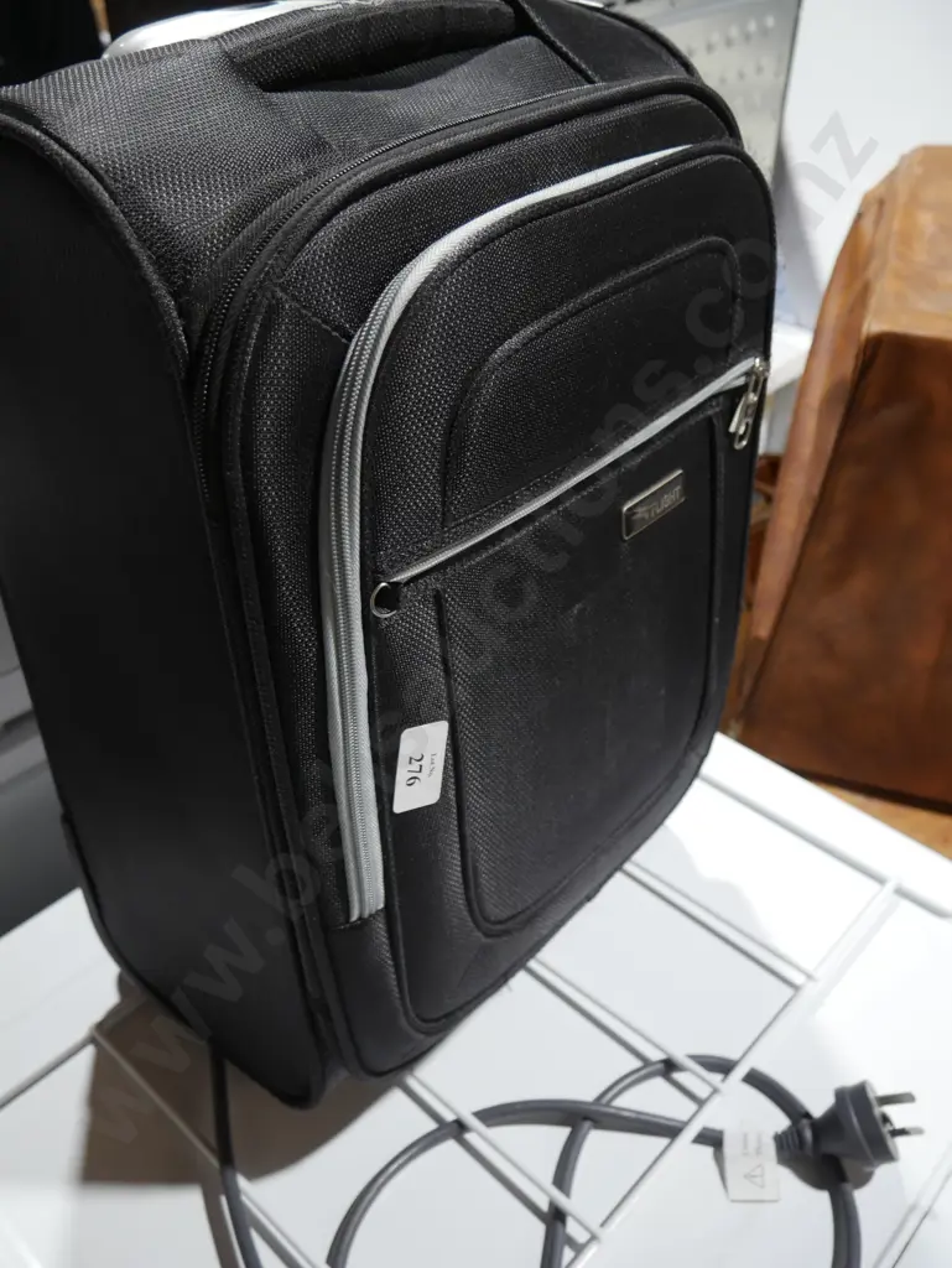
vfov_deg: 59.9
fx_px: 1099
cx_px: 476
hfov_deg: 46.8
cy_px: 634
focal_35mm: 30
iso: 250
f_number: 3.6
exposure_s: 1/60
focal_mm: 15
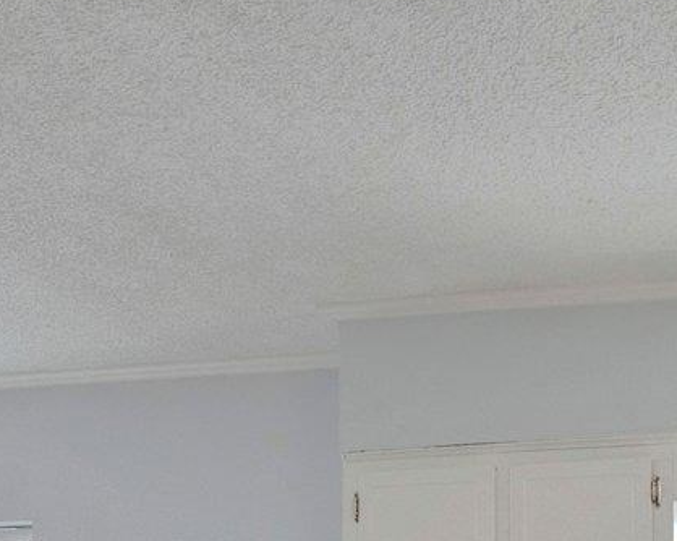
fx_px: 1391
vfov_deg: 20.4
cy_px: 667
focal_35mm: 69
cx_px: 820
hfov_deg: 24.7
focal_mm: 15.1
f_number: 8
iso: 1000
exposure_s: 1/125
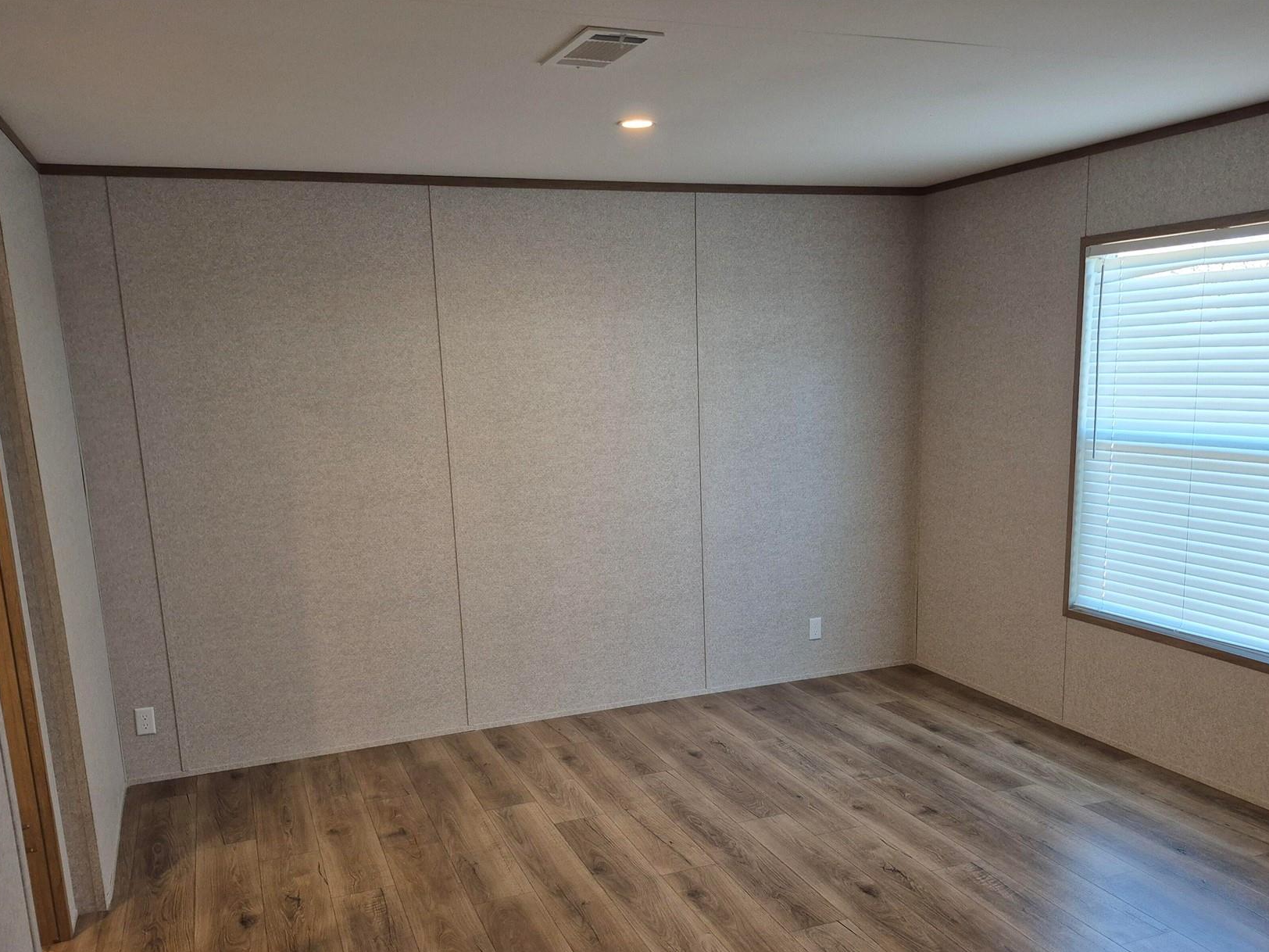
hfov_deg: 61.6
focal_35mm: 29
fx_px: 1063
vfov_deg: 47.8
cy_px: 597
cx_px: 667
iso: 200
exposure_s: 1/120
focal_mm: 5.4
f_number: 1.8
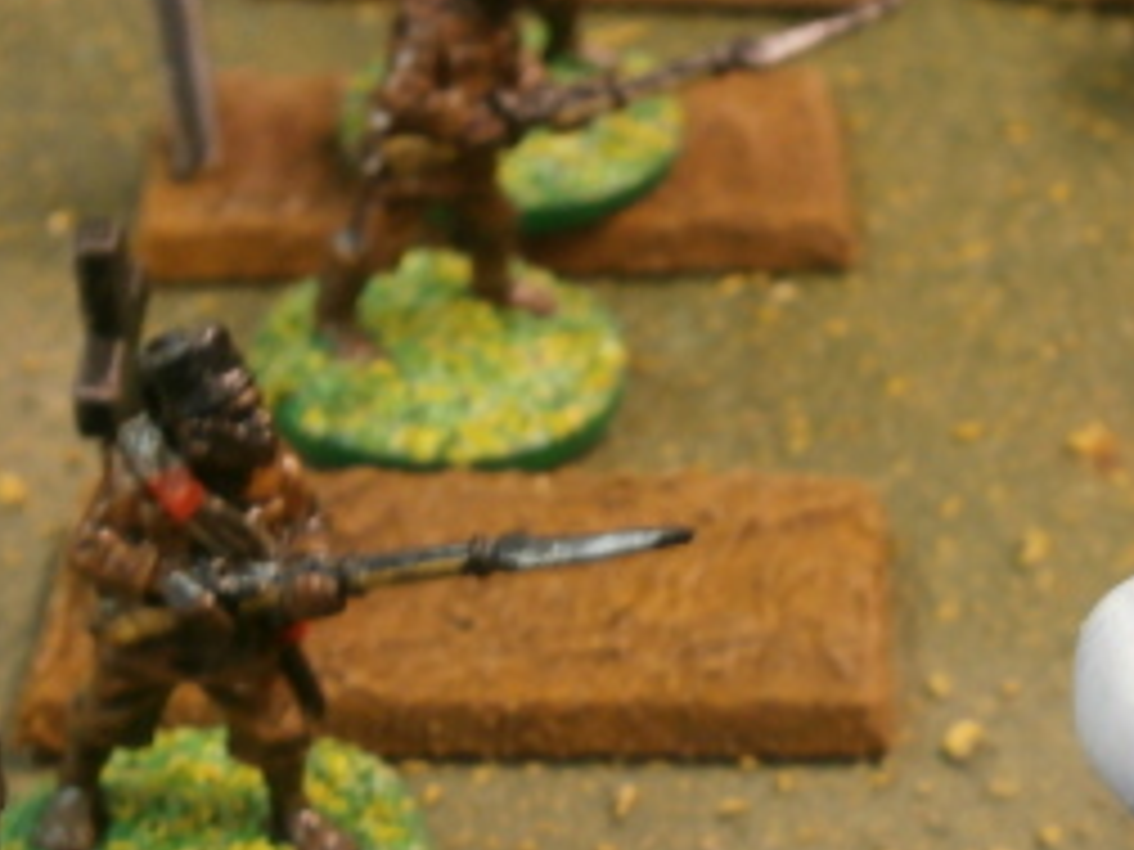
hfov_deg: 19.4
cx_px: 976
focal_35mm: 100
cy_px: 760
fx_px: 3276
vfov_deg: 14.6
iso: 200
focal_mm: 8.3
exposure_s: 1/20
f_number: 3.4
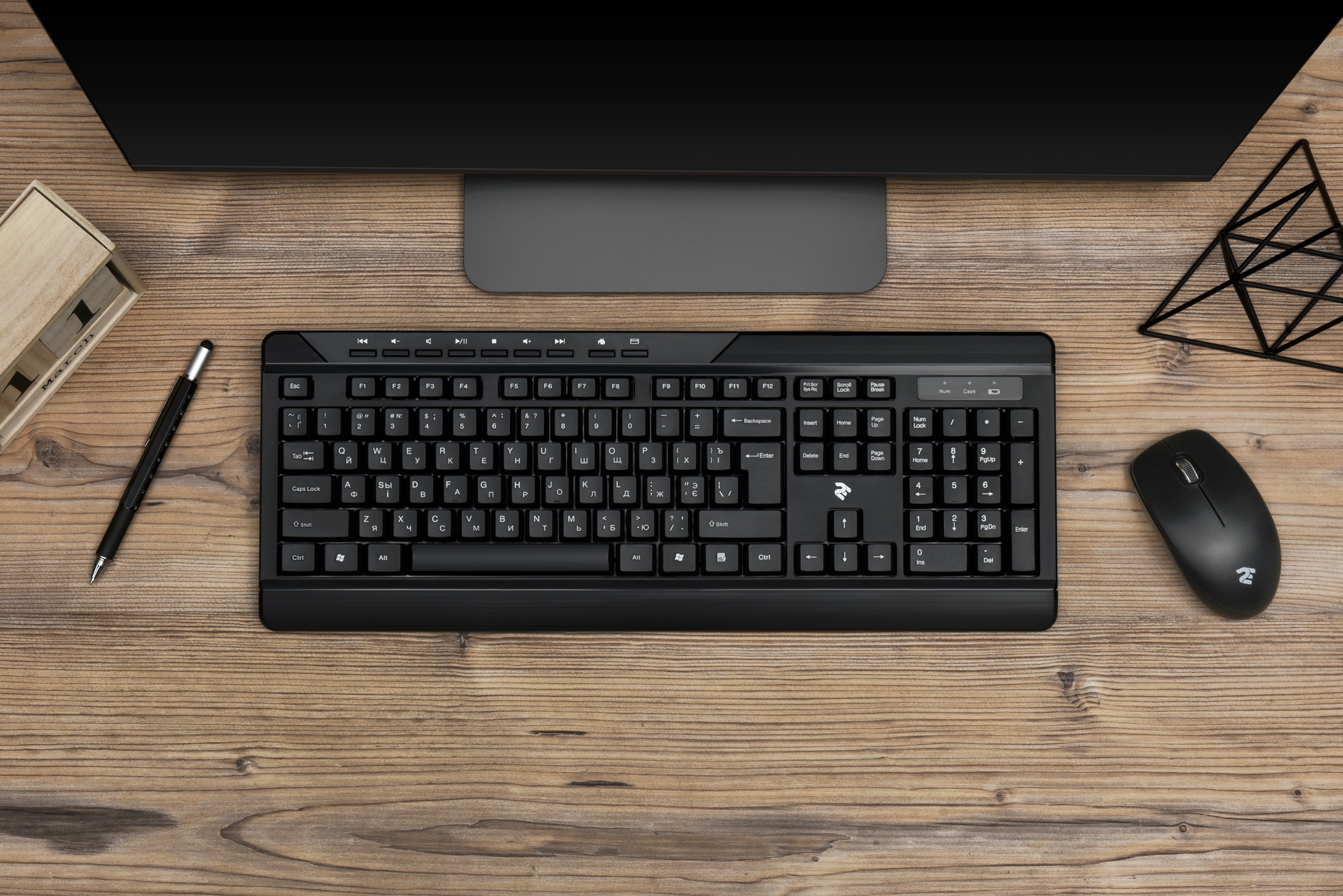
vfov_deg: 19.5
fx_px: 2612
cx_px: 672
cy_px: 448
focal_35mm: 70
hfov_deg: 28.8
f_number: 22
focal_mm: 70
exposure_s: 1/160
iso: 400
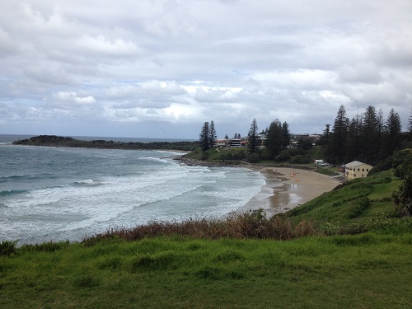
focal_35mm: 35
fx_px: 417
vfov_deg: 40.7
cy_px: 154
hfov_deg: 52.6
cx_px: 206
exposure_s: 1/2513
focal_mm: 4.28
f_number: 2.4
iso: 50
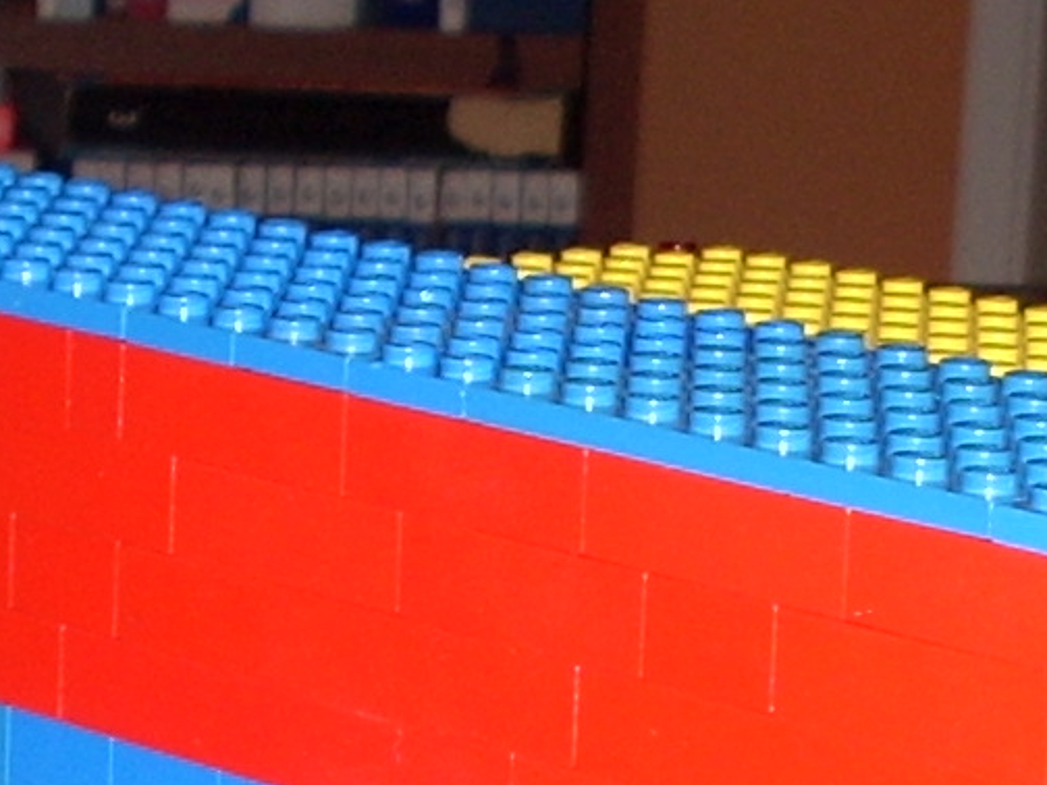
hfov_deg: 10.4
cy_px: 945
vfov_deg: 7.8
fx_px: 5686
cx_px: 1051
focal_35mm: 188
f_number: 2.8
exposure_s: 1/60
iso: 64
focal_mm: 6.2
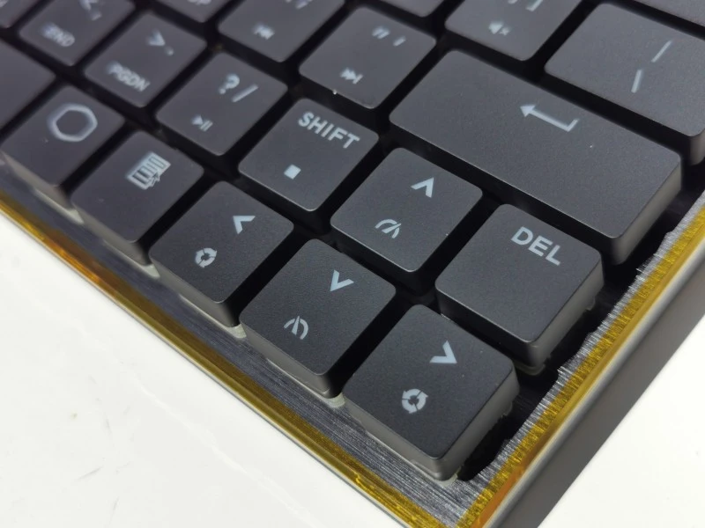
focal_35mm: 48
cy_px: 264
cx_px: 352
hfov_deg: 39.7
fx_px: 978
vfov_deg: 30.3
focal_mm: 5.56
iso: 50
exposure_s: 1/5556
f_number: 1.6
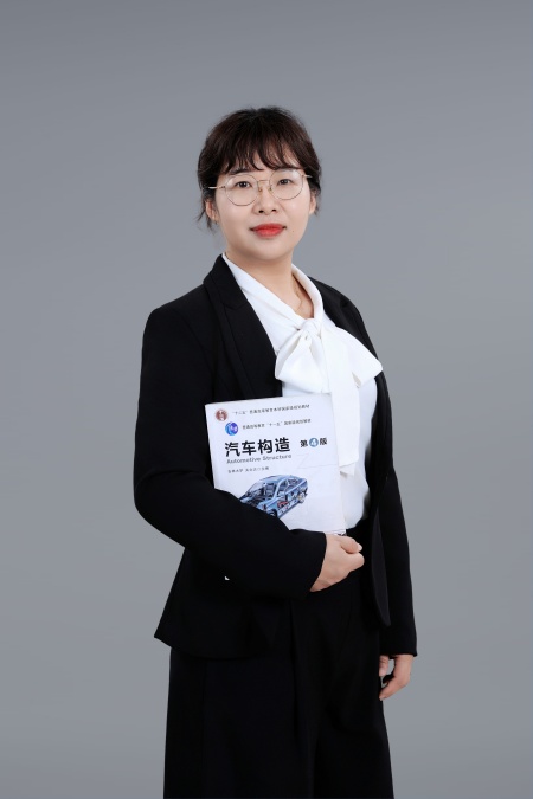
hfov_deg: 16.1
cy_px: 400
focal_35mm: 85
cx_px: 266
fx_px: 1888
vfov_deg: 23.9
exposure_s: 1/125
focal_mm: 85
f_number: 9
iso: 100
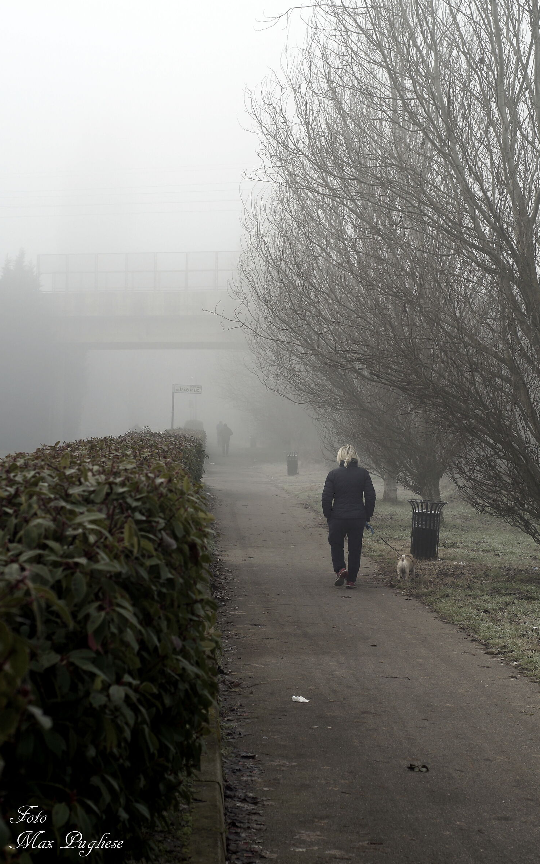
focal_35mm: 77
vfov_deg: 26.8
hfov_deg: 16.9
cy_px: 431
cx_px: 288
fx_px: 1813
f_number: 6.3
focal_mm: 50
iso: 100
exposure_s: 1/200
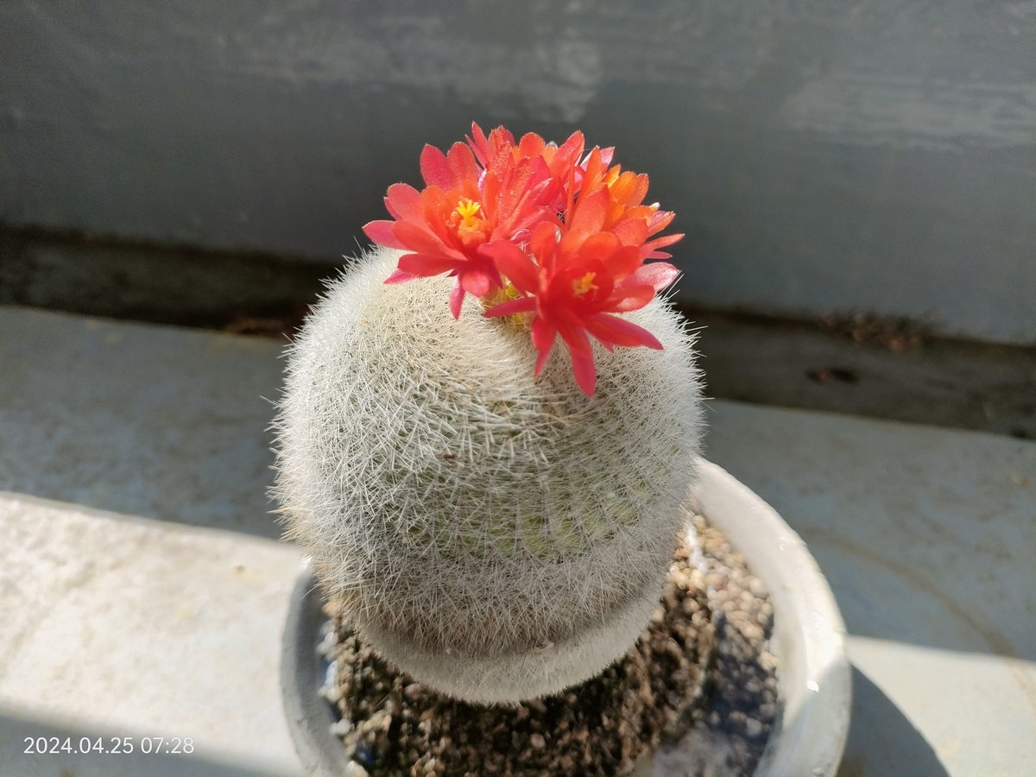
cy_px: 388
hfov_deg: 65.3
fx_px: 808
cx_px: 518
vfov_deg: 51.4
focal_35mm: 27
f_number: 1.7
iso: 100
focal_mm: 4.73
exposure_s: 1/547
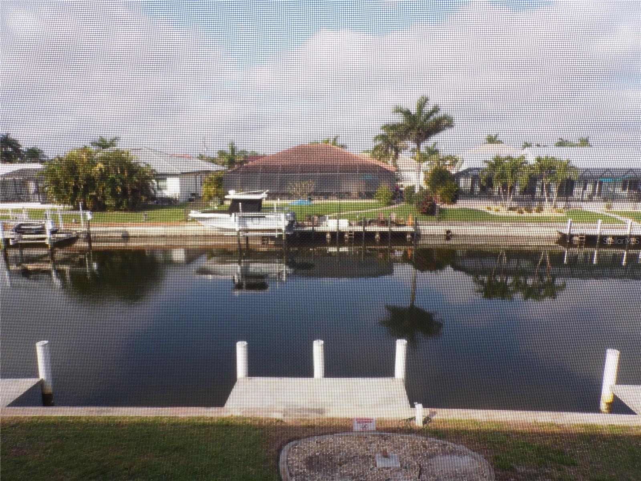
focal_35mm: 24
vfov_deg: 56.8
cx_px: 320
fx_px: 444
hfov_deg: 71.6
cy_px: 240
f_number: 5.8
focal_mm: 4.3
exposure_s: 1/150
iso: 80
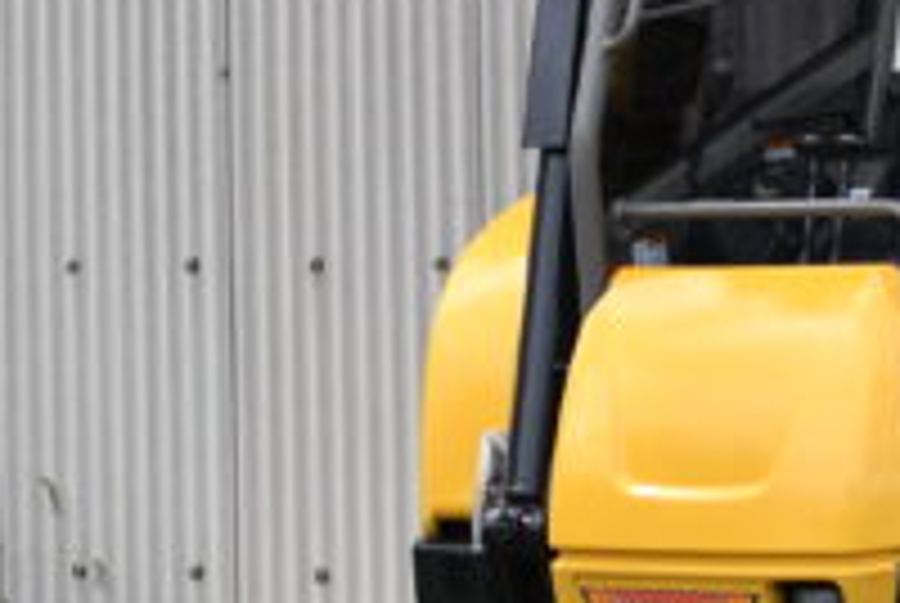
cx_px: 554
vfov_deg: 5.1
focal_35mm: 269
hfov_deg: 7.7
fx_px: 6724
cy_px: -115
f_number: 2.8
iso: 100
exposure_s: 1/1000
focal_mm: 35
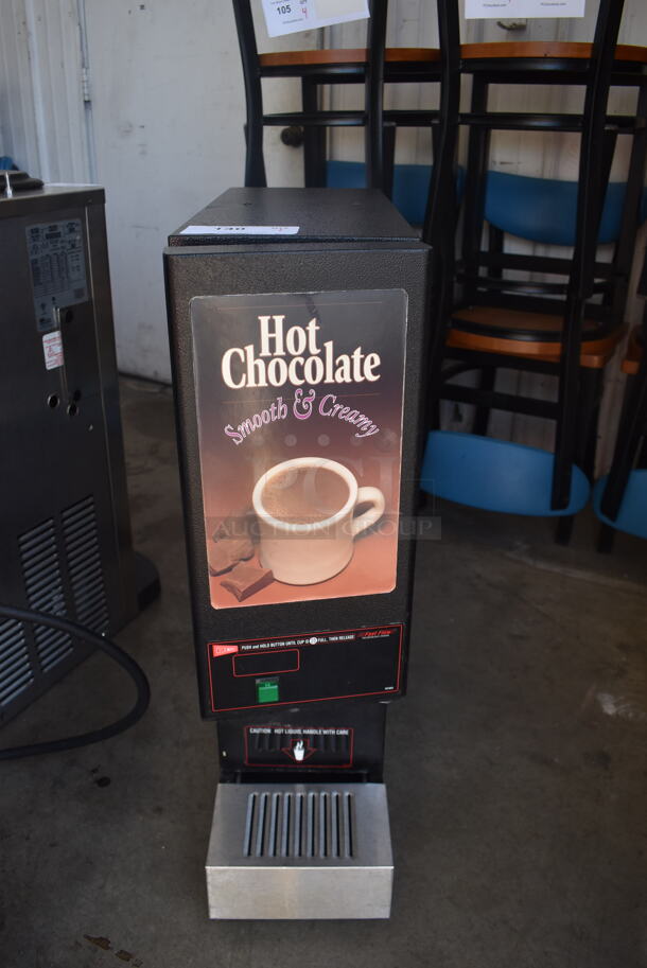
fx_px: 727
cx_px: 324
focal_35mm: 27
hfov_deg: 48.0
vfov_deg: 67.3
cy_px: 484
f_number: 4.5
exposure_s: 1/250
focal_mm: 18
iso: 400
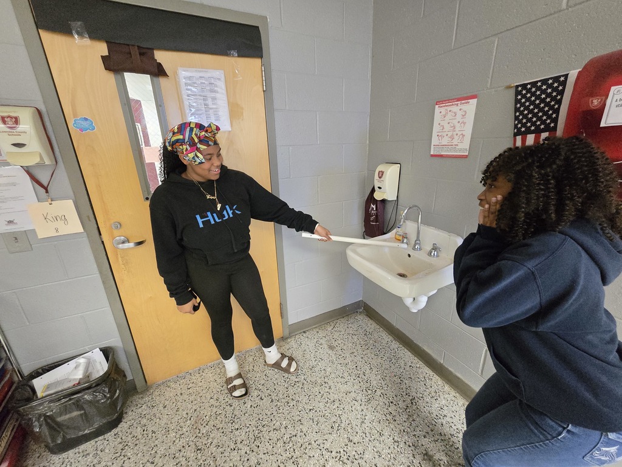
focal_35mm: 13
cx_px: 311
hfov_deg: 106.2
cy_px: 234
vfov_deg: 89.9
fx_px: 234
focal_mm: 2.2
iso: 1250
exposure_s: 1/40
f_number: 2.2
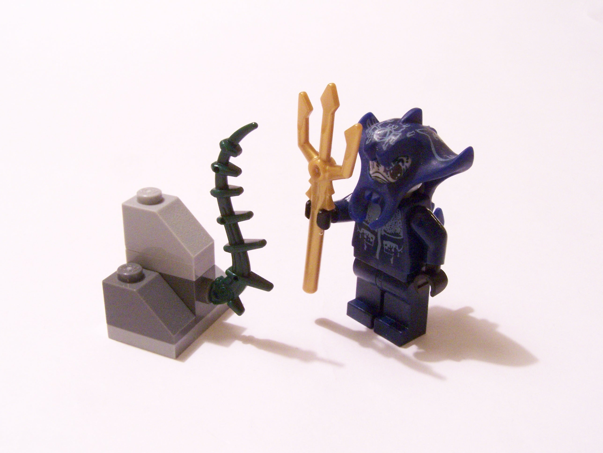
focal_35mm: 40
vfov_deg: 36.0
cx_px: 302
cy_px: 226
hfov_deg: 46.8
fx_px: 697
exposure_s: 1/2
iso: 400
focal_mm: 6.7
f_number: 8
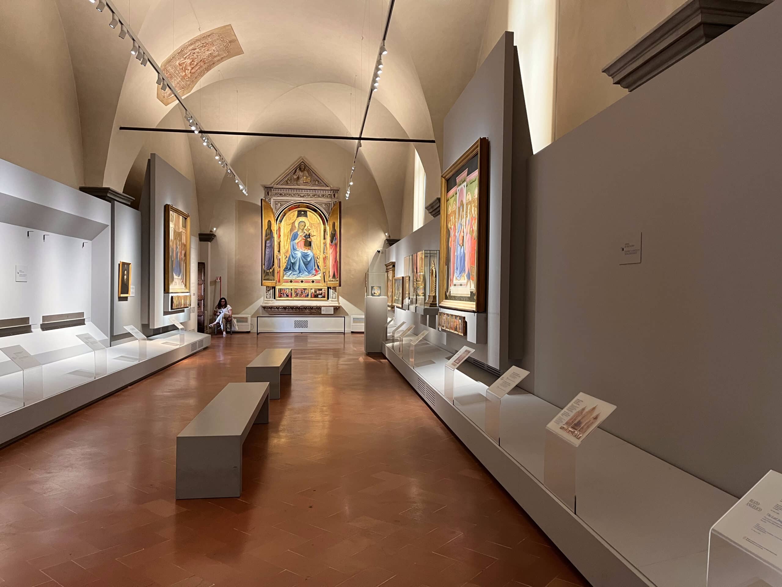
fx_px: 587
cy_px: 294
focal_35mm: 26
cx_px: 391
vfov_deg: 53.1
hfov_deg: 67.3
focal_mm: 5.1
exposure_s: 1/50
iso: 250
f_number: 1.6
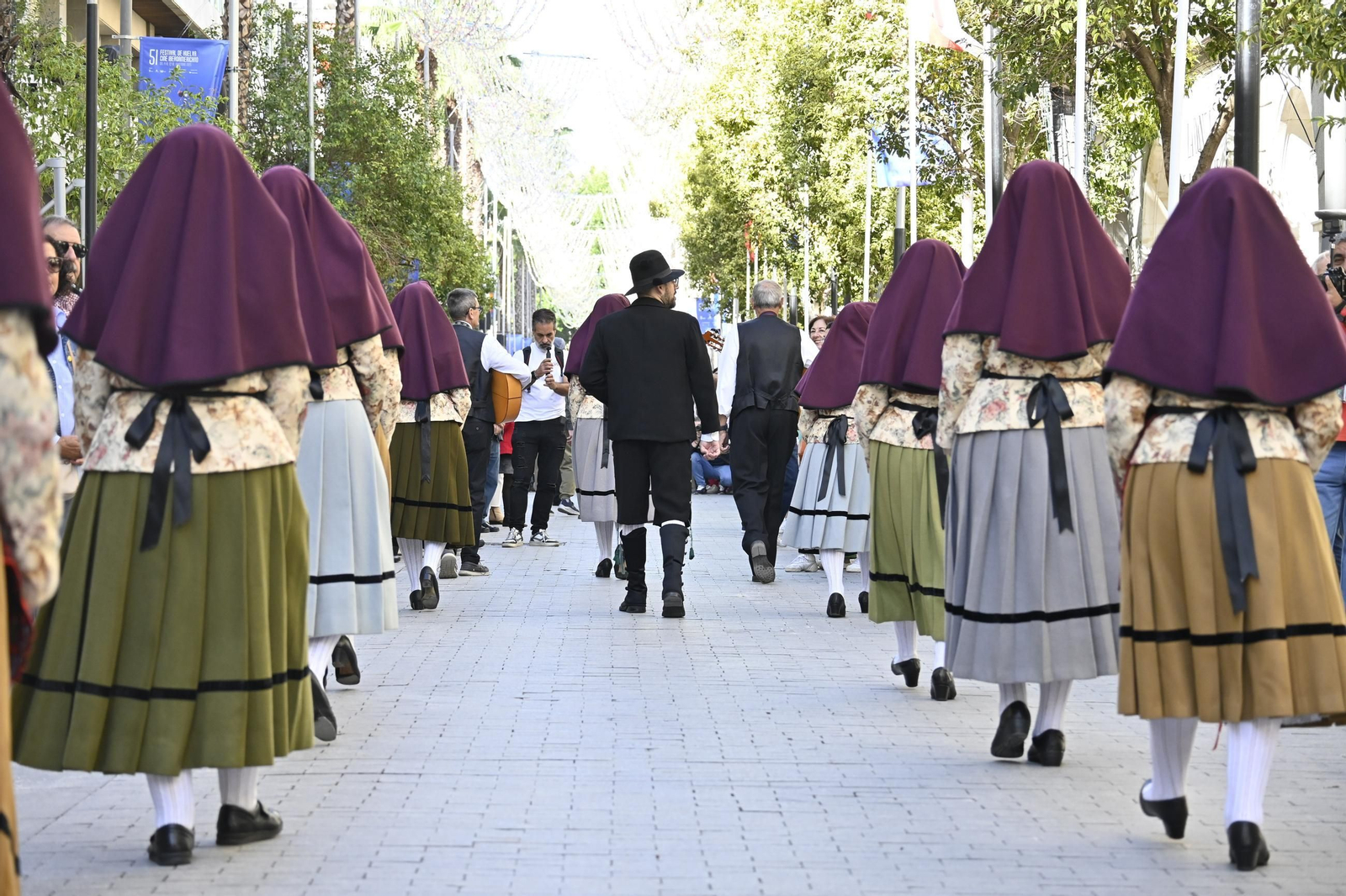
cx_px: 673
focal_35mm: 102
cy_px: 448
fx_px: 3813
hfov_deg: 20.0
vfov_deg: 13.4
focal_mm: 68
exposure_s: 1/320
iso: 500
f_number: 5.6
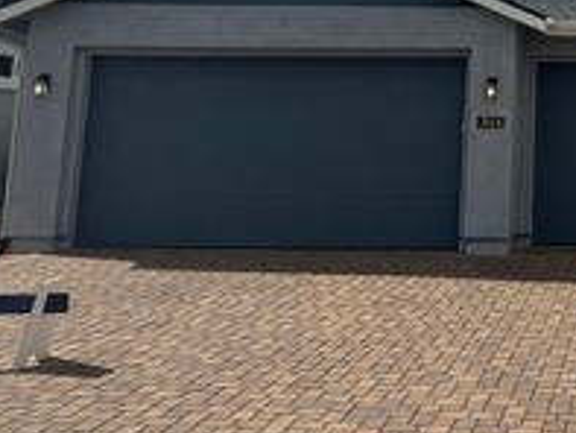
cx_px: 649
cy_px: -34
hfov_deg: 28.5
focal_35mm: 61
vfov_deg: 22.8
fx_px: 1016
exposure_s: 1/7937
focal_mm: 6.76
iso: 80
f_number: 1.78
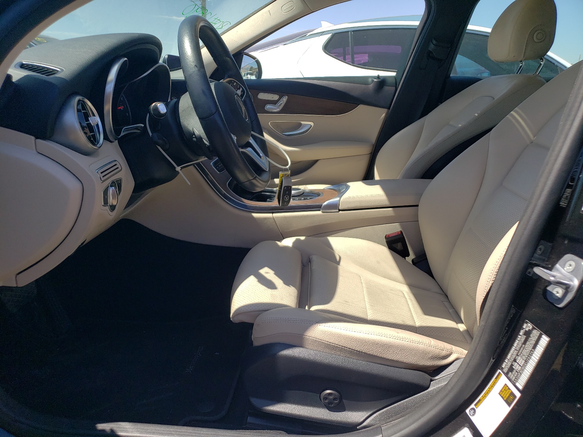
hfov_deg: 67.3
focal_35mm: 26
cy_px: 218
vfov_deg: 53.1
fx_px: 438
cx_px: 292
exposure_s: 1/1667
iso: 50
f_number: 1.5
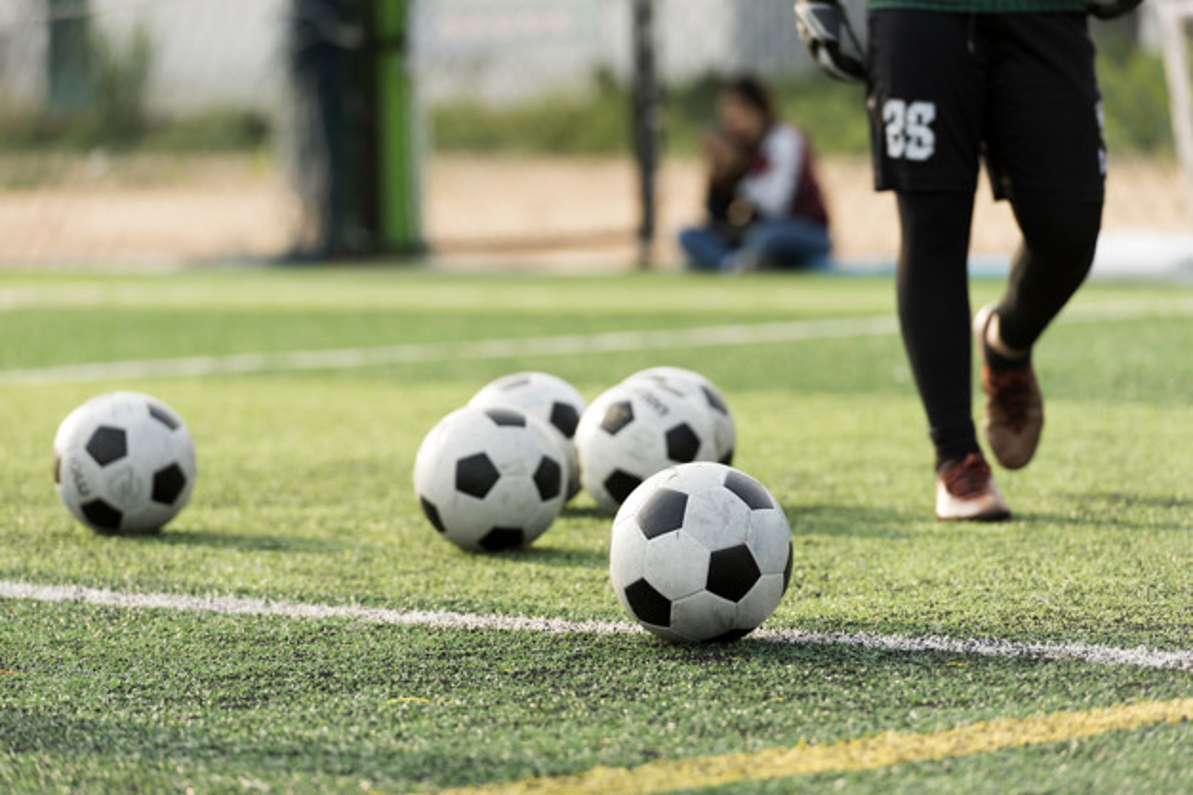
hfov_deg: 10.3
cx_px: 596
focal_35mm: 200
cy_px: 398
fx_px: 6626
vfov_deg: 6.9
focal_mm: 200
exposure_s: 1/800
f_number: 4
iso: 400
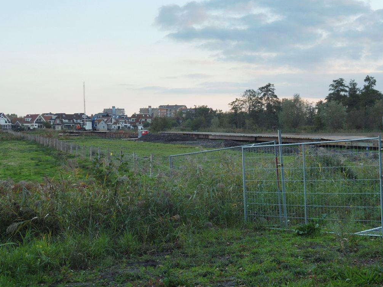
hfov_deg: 36.8
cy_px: 142
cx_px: 195
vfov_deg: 28.0
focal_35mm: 52
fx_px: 575
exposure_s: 1/80
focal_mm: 9
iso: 100
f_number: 4.4
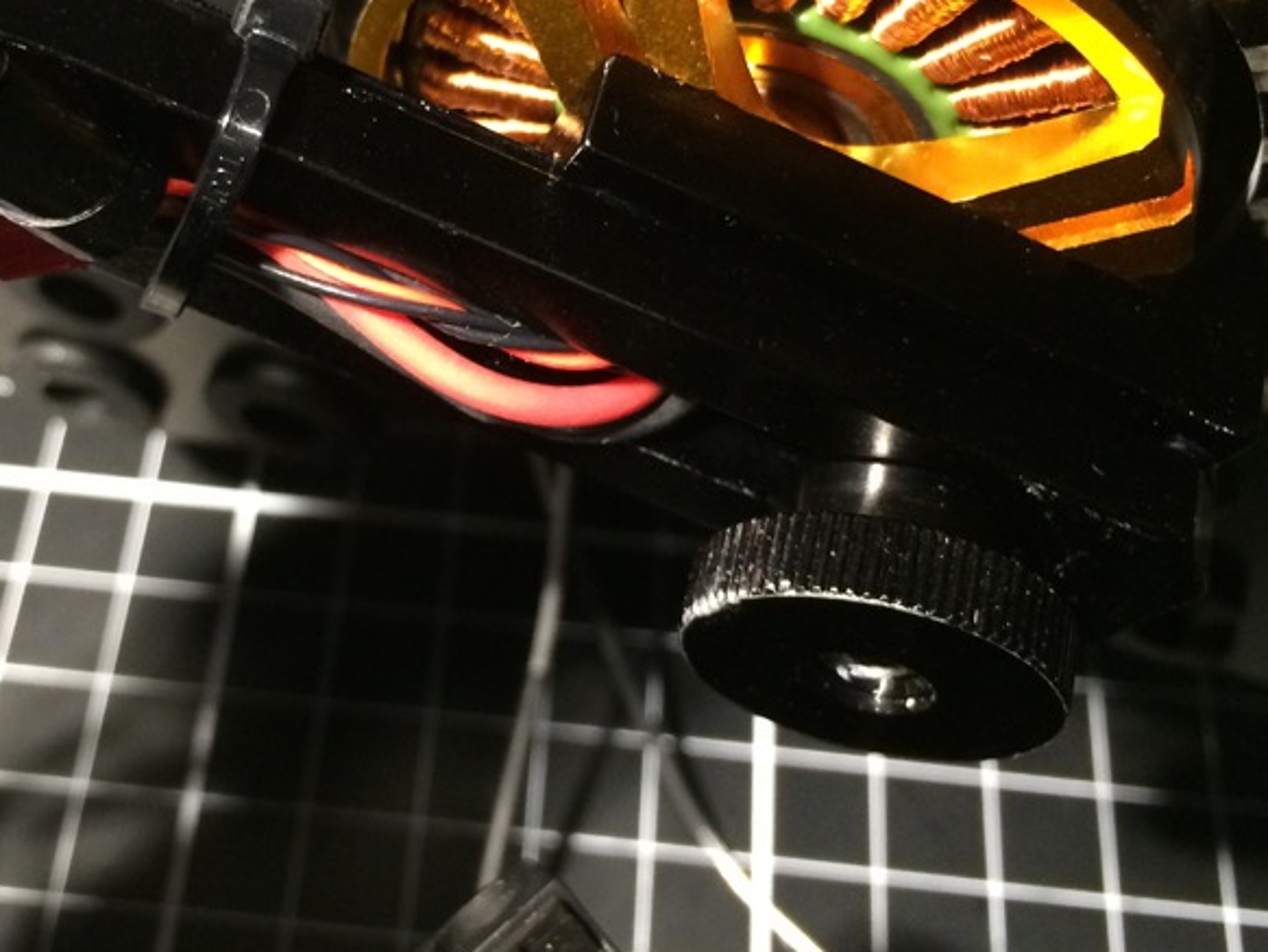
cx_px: 438
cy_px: 301
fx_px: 1869
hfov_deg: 37.1
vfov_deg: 28.4
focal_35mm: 51
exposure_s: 1/20
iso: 320
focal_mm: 4.15
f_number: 2.2
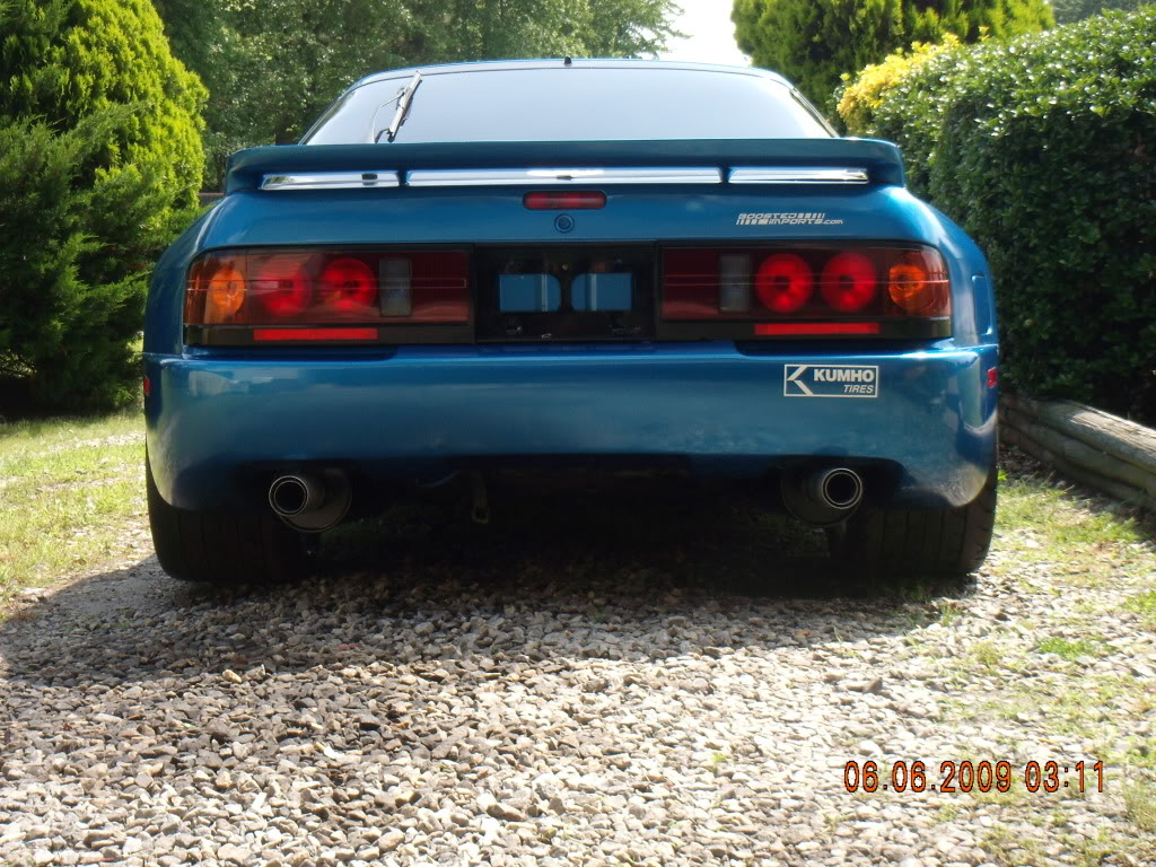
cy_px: 434
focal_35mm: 60
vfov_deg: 24.4
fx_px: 2004
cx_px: 578
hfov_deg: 32.2
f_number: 6.1
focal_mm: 10
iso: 64
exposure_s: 1/143
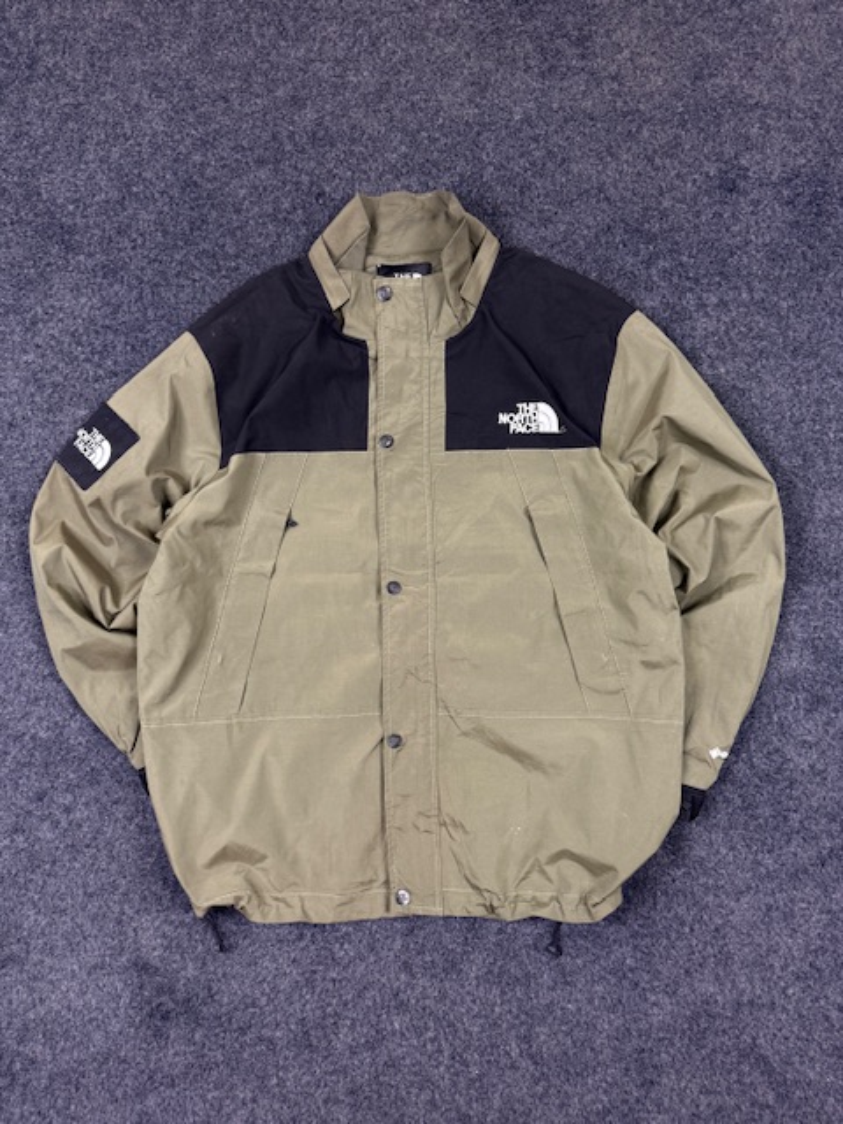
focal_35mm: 24
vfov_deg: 71.6
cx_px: 422
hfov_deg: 56.8
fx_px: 779
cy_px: 562
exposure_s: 1/100
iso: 200
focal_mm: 6.76
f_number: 1.78
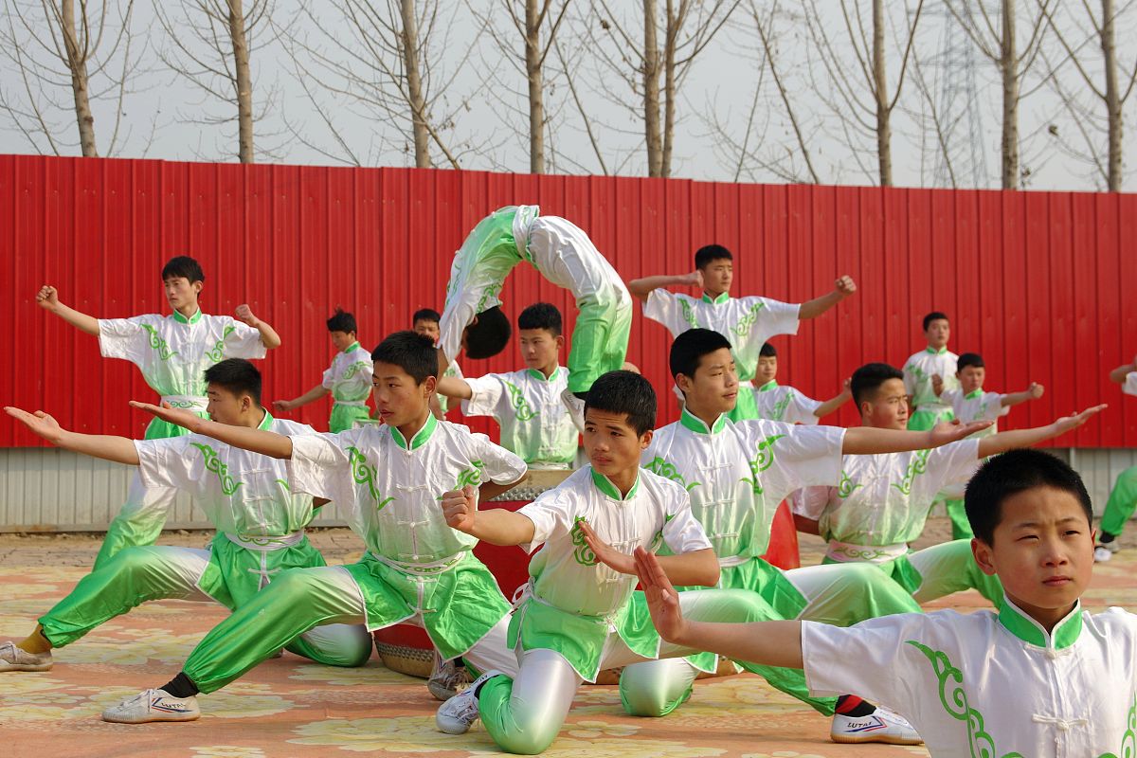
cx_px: 568
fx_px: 1705
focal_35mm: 54
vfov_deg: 25.1
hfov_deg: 36.9
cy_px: 379
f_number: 5
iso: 200
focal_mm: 36
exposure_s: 1/800
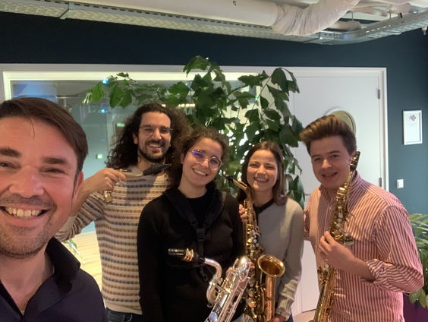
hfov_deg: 56.8
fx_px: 396
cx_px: 214
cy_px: 161
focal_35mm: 32
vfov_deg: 44.2
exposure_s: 1/25
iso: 500
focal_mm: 2.87
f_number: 2.2
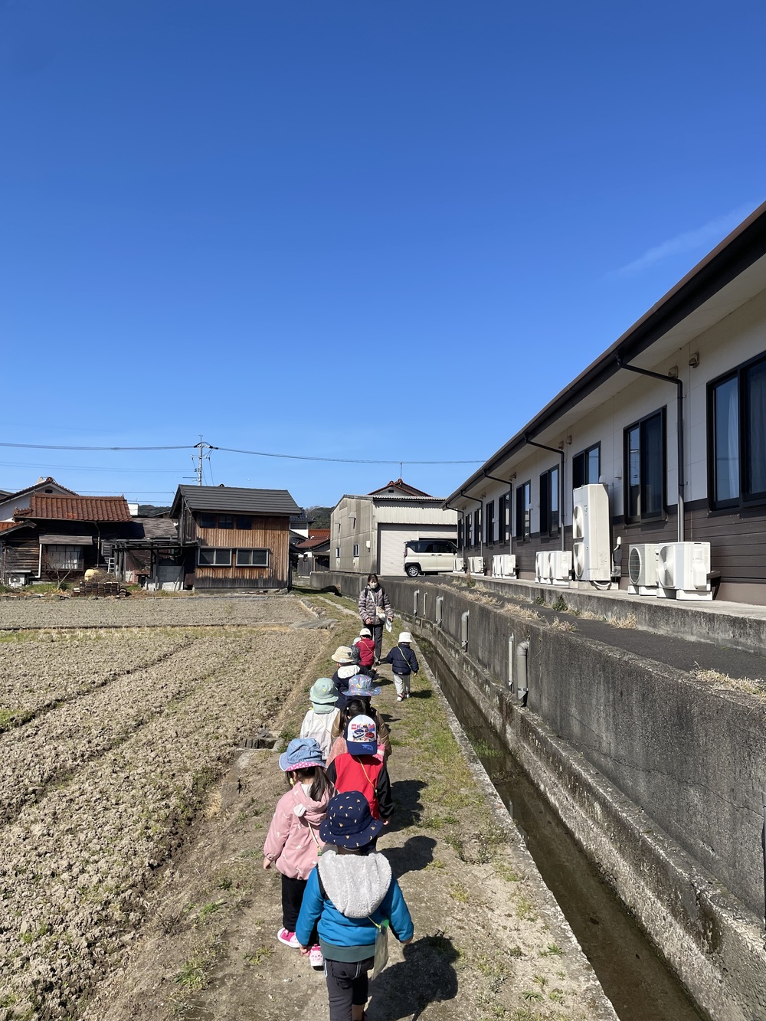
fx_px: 767
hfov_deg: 53.1
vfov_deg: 67.3
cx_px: 383
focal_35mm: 26
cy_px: 510
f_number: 1.6
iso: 32
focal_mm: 4.2
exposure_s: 1/4000
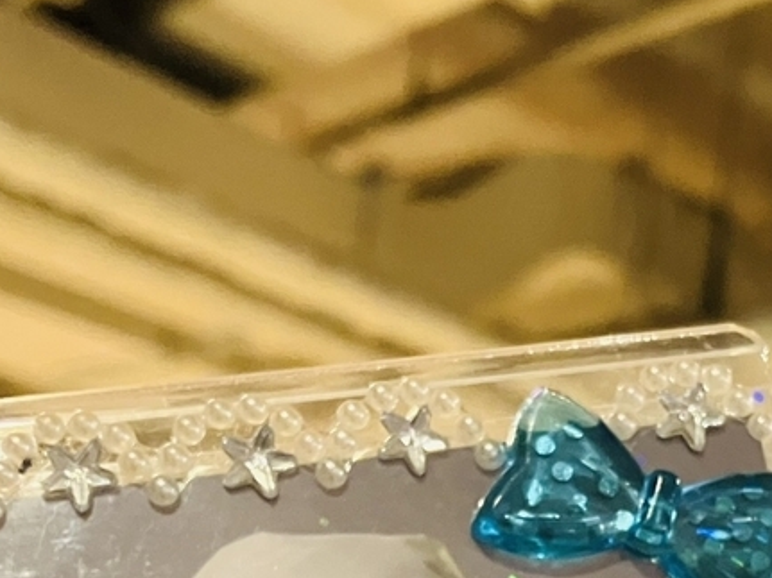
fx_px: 1739
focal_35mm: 78
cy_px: 796
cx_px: 593
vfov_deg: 17.5
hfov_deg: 24.7
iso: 250
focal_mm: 3.99
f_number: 1.8
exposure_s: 1/40
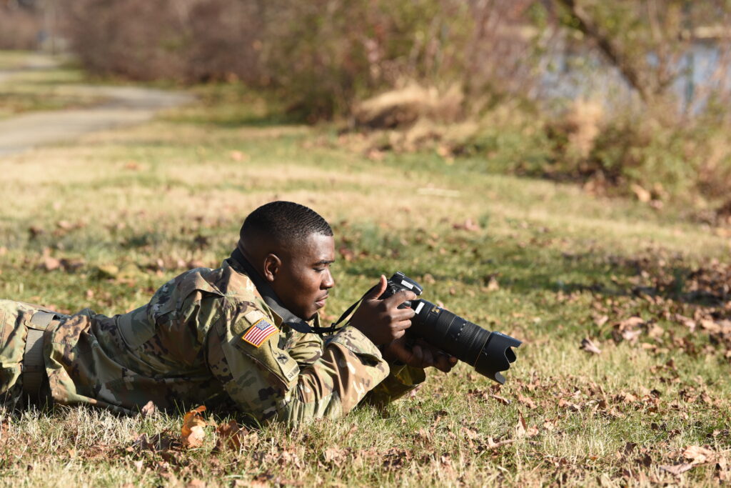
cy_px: 244
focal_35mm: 150
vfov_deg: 9.2
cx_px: 366
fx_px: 3046
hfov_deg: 13.7
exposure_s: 1/250
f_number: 5.6
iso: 100
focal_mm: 150
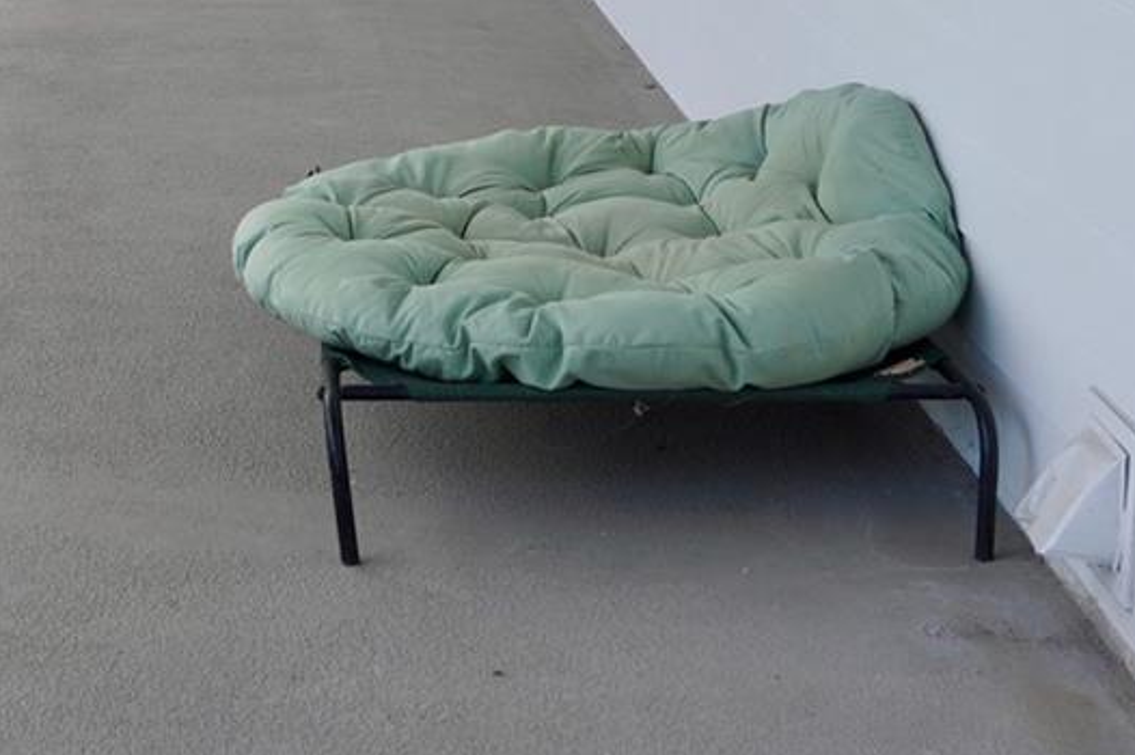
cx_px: 235
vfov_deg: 17.1
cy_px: -319
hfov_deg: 27.2
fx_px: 2300
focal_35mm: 73
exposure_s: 1/100
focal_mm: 16
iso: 100
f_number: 5.6
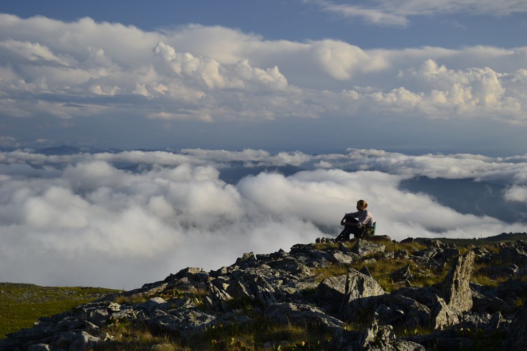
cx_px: 264
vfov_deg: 25.7
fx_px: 768
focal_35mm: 52
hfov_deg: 37.9
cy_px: 176
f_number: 5.6
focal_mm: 35
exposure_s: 1/500
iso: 200
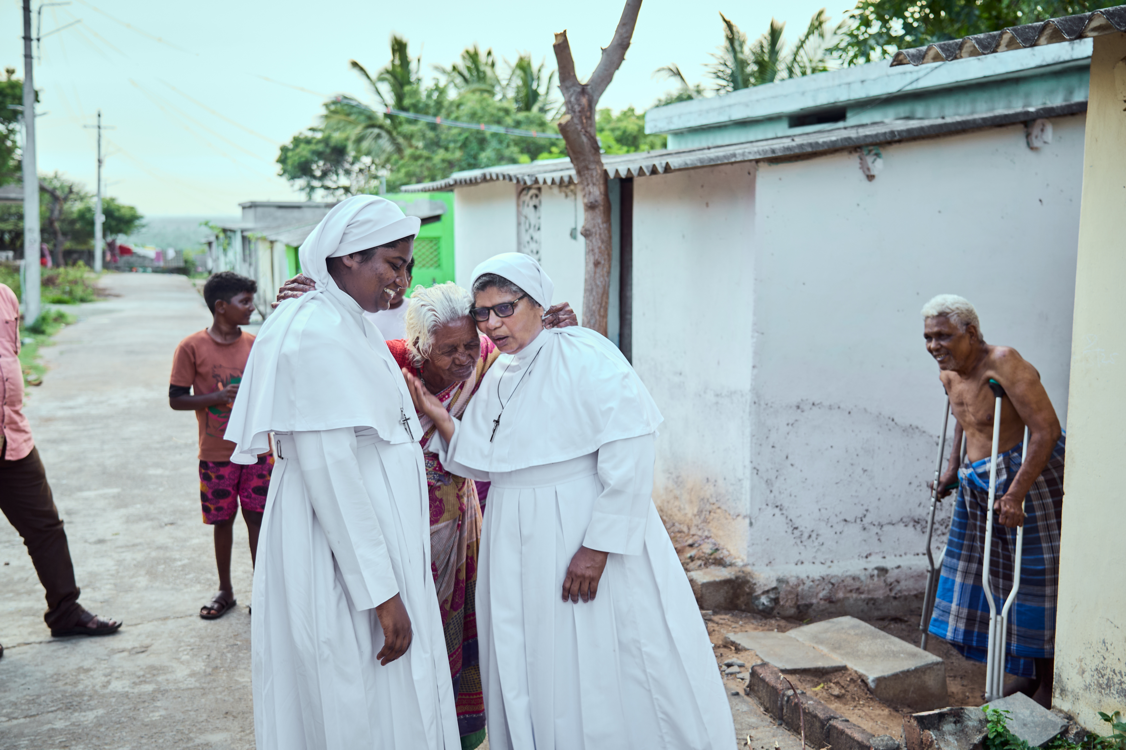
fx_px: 1126
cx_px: 563
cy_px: 375
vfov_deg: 36.9
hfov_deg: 53.1
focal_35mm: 36
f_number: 4
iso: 500
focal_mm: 36
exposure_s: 1/125
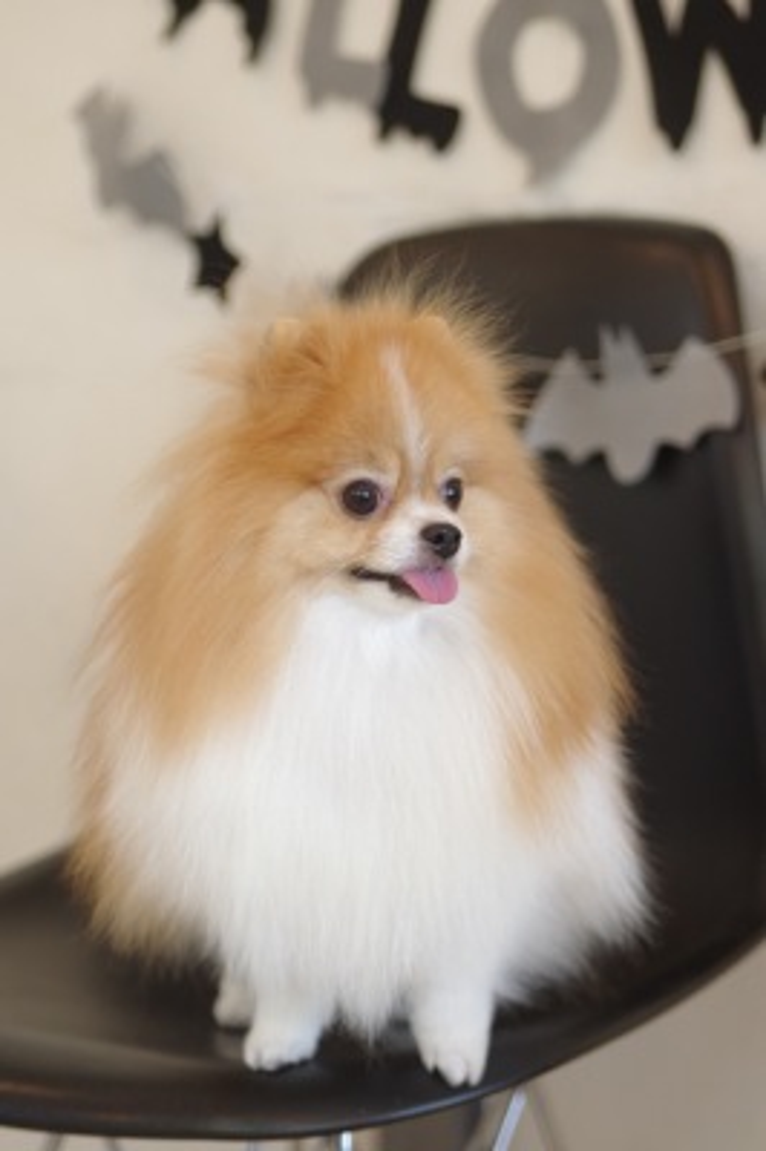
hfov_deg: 14.5
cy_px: 576
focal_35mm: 94
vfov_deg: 21.7
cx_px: 383
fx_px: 3005
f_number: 2.8
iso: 800
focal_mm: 63
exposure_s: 1/125
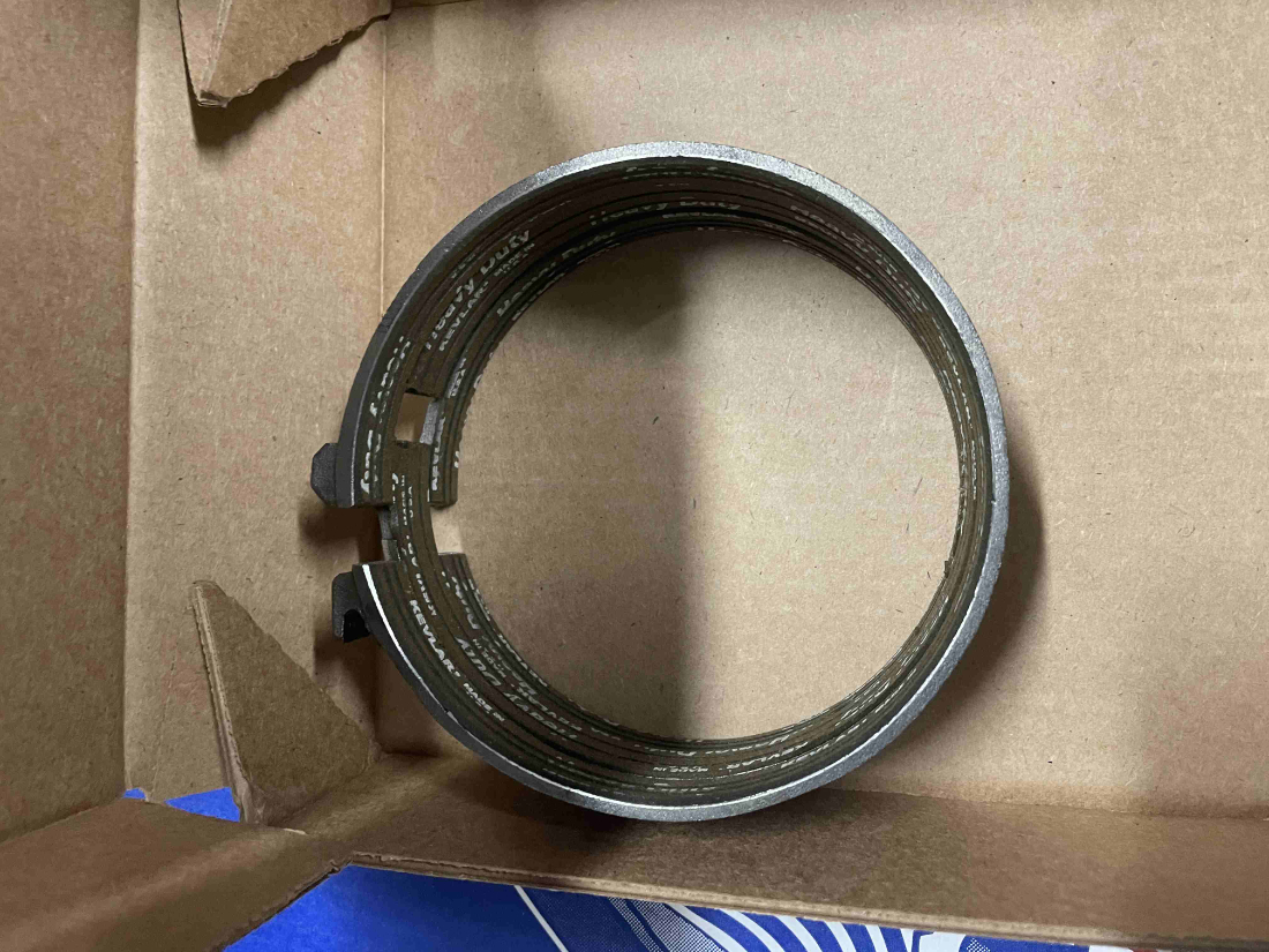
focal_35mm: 26
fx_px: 953
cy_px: 476
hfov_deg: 67.3
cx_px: 634
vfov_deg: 53.1
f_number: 1.6
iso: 320
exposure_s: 1/50
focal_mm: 4.2
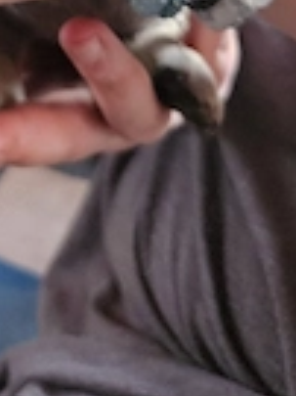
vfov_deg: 23.5
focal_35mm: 68
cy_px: -182
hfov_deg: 20.9
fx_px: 777
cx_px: 9
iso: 800
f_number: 1.8
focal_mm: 5.4
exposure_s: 1/101
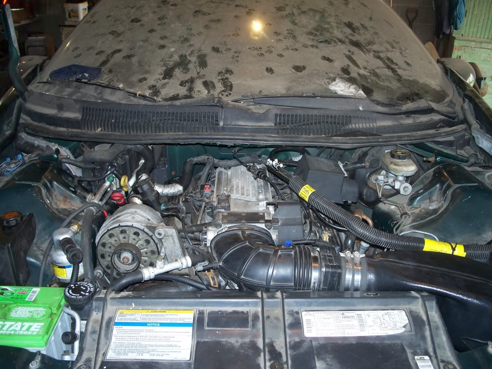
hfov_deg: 50.1
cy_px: 184
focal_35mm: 37
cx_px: 246
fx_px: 526
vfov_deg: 38.7
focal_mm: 7.8
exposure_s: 1/60
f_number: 2.8
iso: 125
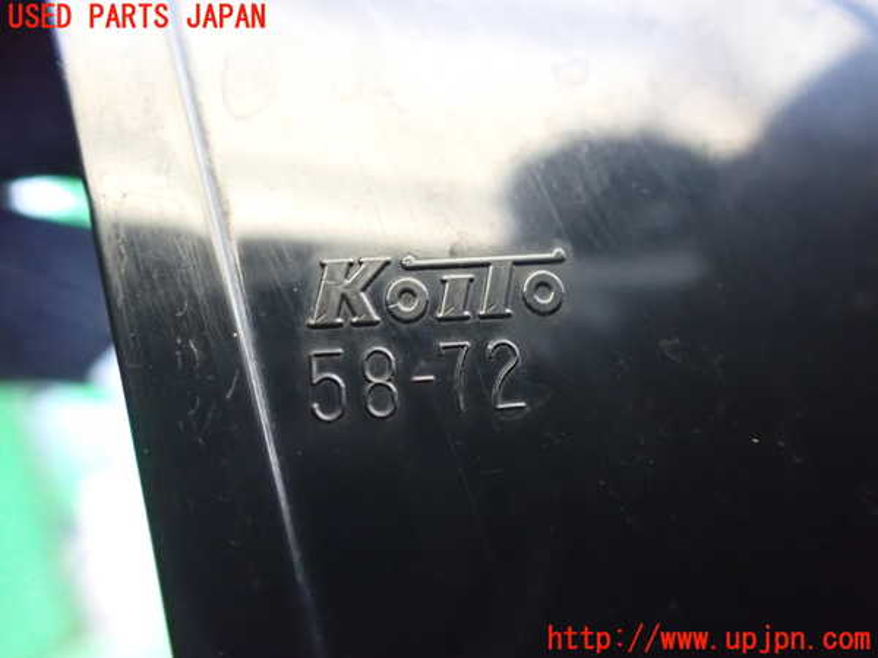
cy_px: 329
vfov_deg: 46.8
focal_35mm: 30
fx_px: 761
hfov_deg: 60.0
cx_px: 439
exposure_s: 1/30
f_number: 2.3
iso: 1600
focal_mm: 5.4
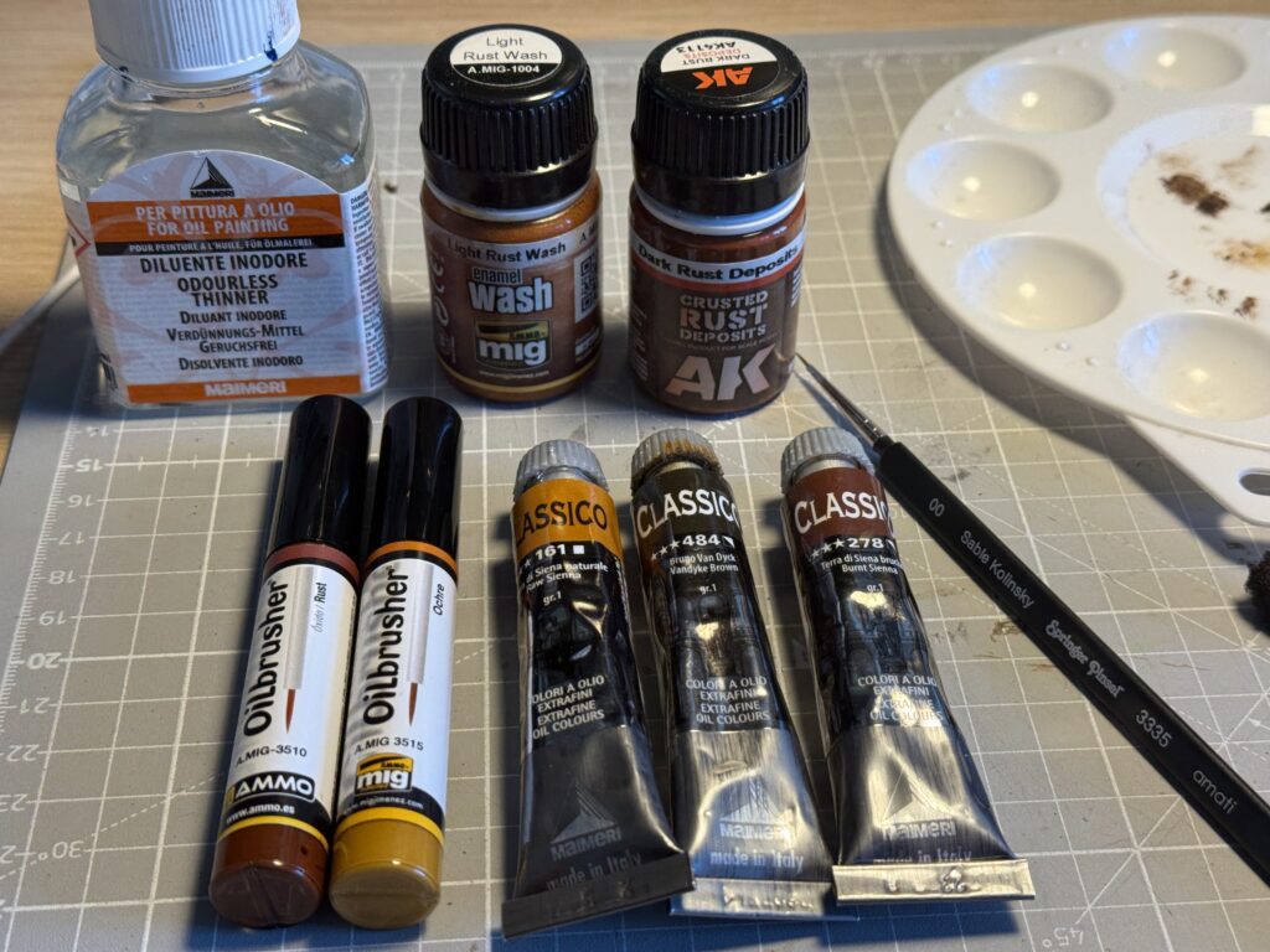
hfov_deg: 39.7
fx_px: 1761
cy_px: 476
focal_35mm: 48
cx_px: 635
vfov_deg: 30.3
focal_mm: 6.76
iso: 50
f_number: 1.78
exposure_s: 1/50
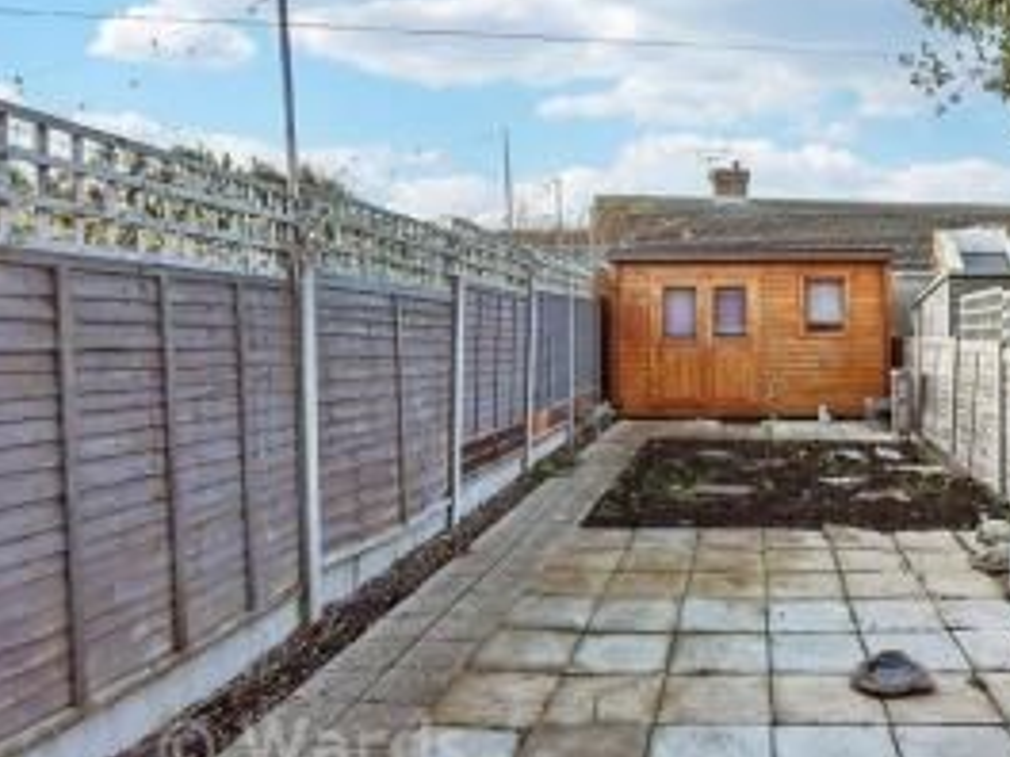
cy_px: 331
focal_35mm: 26
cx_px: 750
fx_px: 759
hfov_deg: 63.6
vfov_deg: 52.9
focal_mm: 10
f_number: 9
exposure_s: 1/800
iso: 1600
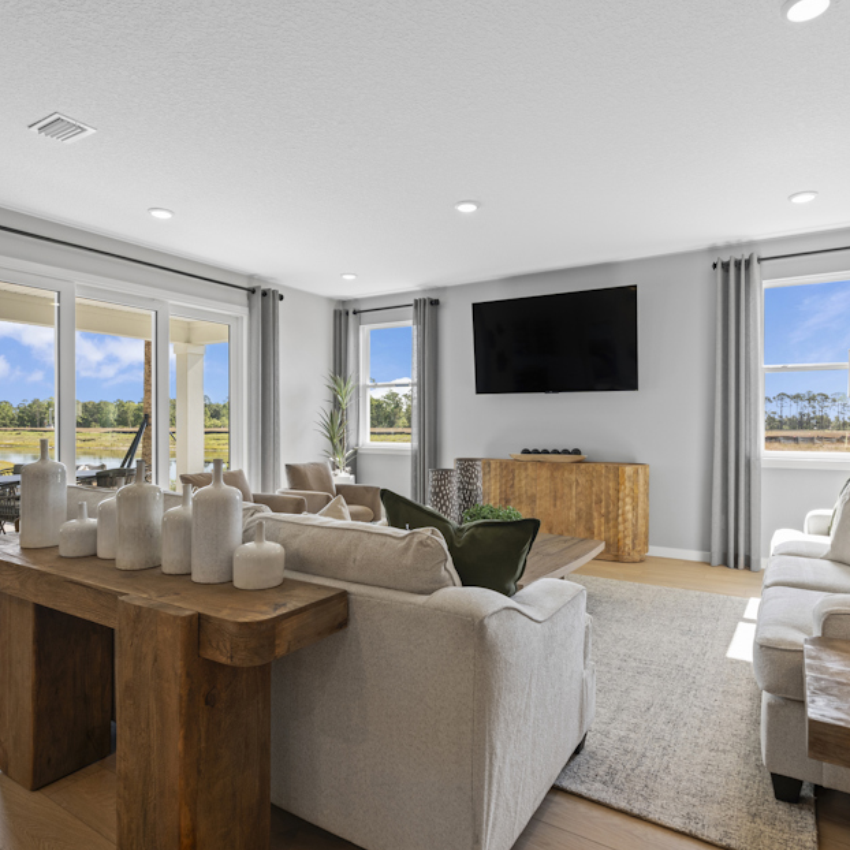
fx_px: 602
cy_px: 430
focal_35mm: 22
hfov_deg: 70.4
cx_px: 447
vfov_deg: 70.5
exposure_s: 1/15
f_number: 8
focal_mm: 16.5
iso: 320
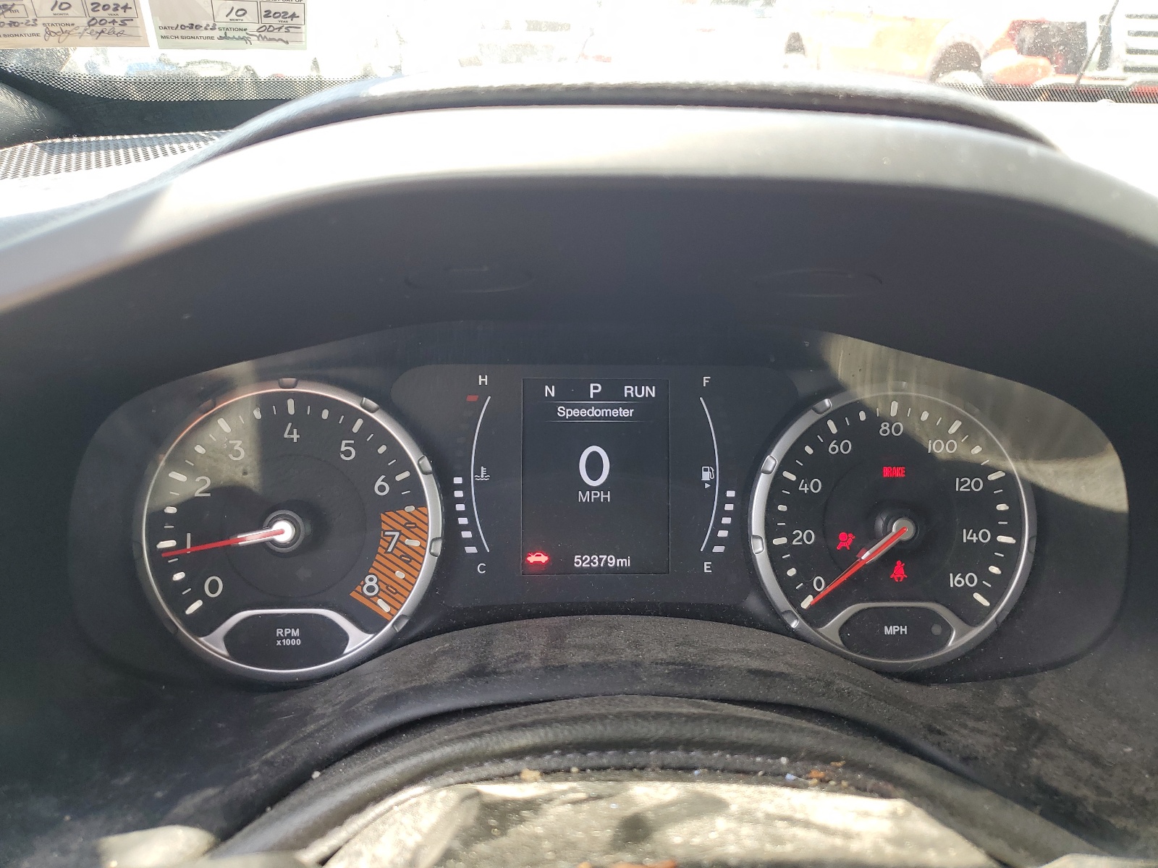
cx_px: 579
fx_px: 870
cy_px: 434
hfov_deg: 67.3
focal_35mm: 26
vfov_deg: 53.1
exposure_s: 1/161
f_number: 1.5
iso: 50
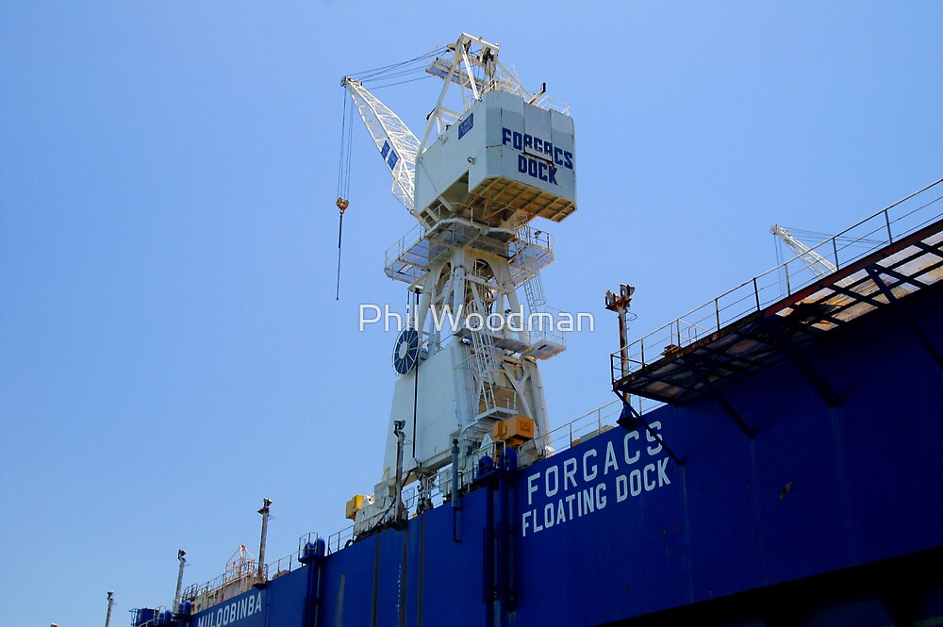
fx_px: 1138
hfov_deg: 45.0
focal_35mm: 44
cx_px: 472
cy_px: 314
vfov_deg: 30.8
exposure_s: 1/160
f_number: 6.3
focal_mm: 29
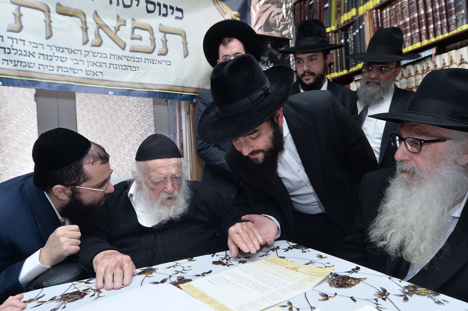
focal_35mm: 24
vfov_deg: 53.0
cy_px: 156
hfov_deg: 73.8
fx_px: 312
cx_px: 234
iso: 400
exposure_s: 1/125
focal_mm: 24
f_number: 5.6
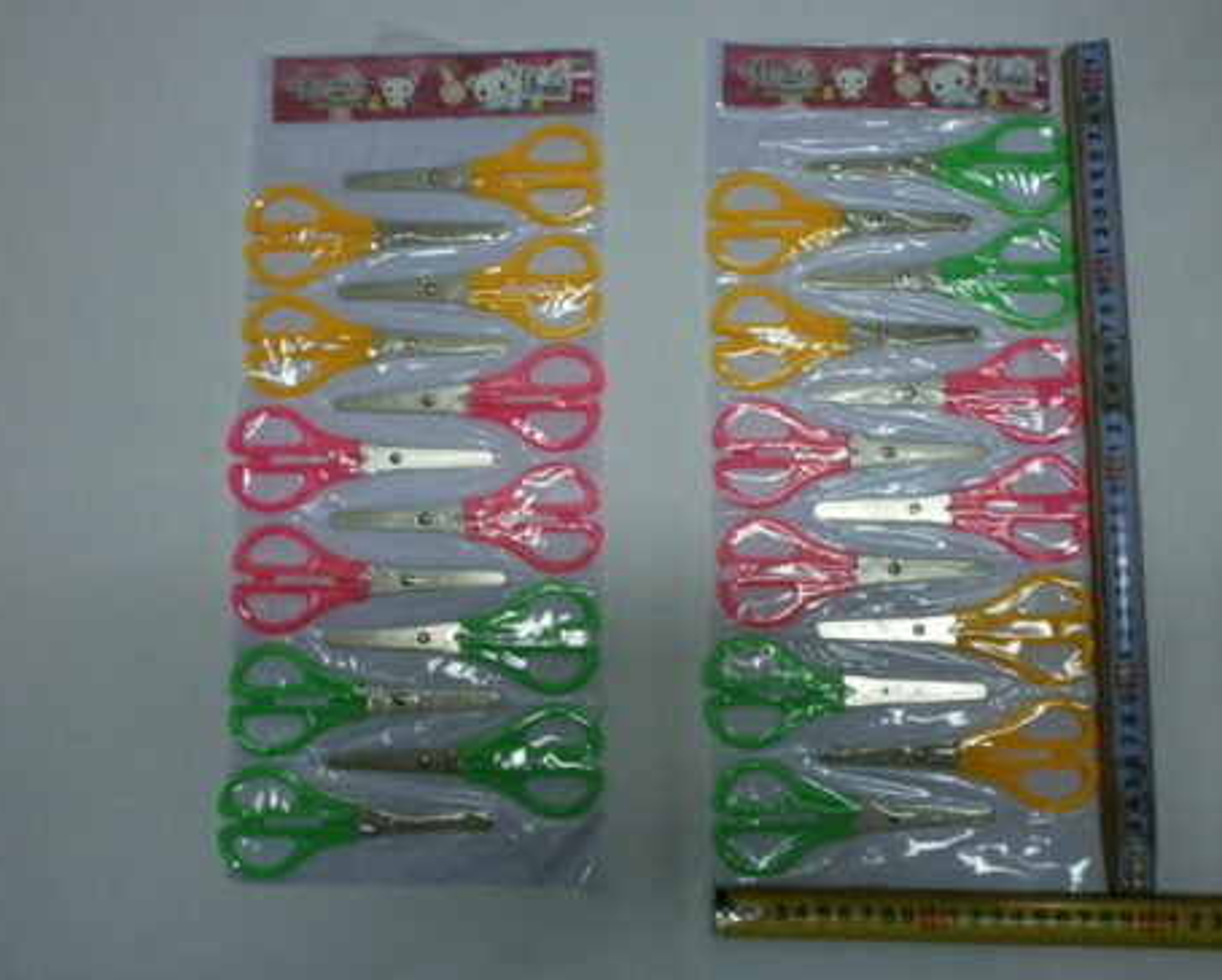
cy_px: 499
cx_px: 657
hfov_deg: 60.3
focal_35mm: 29
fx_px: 1050
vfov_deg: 50.0
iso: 100
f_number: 2.9
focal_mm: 4.8
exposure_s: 1/30
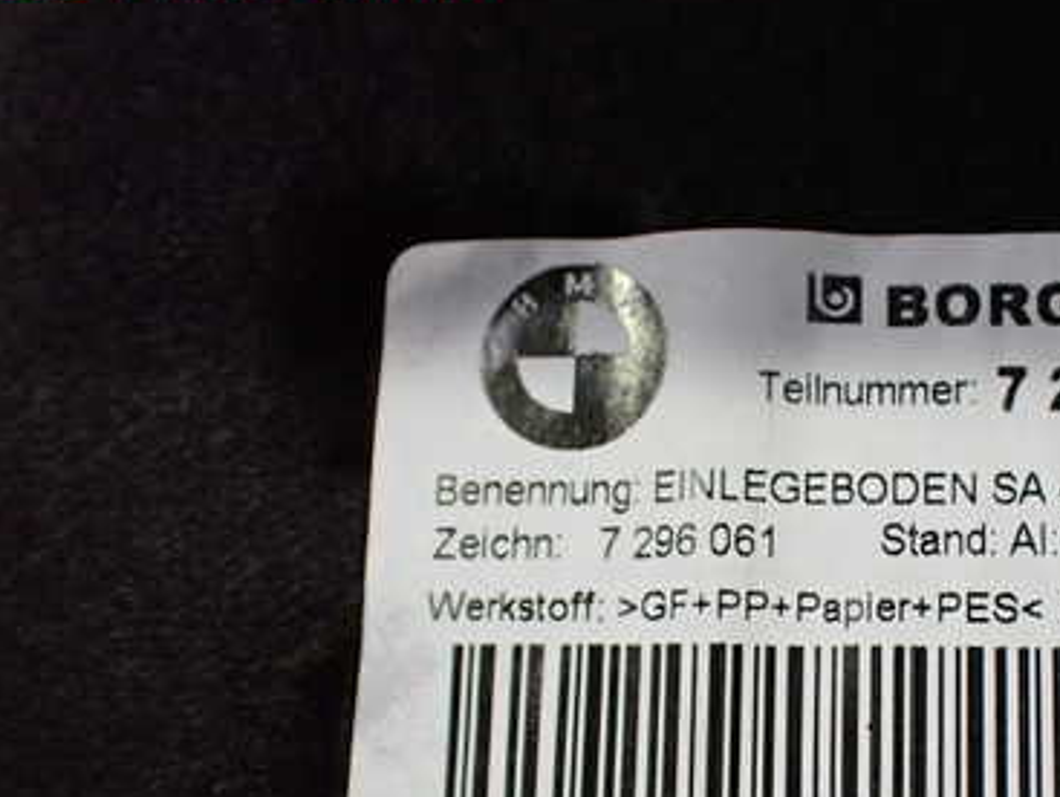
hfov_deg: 37.8
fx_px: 1502
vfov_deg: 29.3
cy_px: 583
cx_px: 814
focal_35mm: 49
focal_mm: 5.4
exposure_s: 1/100
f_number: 2.3
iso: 800
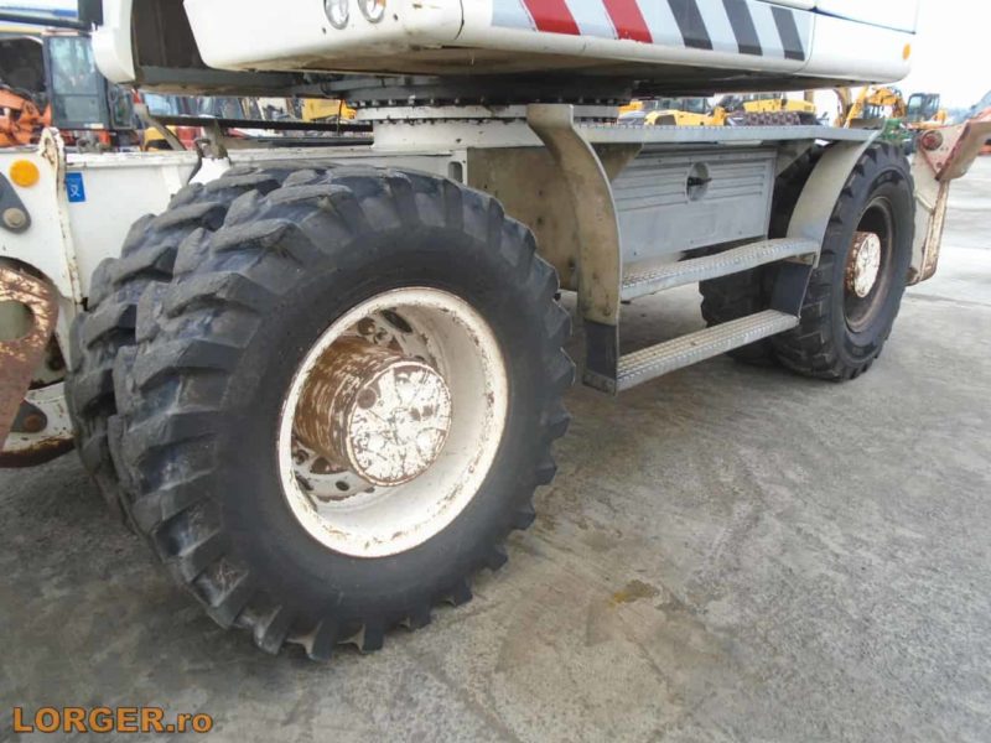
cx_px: 496
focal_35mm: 26
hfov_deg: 67.3
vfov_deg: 53.1
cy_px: 372
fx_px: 744
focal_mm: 4.6
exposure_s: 1/60
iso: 100
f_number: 3.2
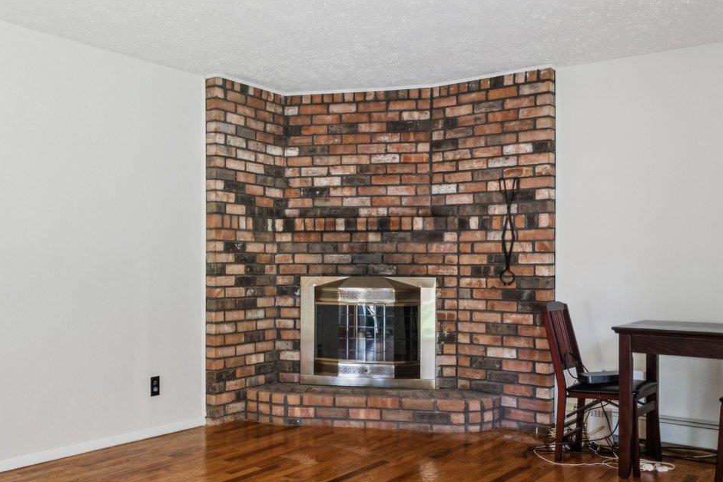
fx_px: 743
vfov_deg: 35.8
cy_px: 283
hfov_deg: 51.1
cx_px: 250
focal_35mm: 37
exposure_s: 1/1.25
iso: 250
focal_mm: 17
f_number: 9
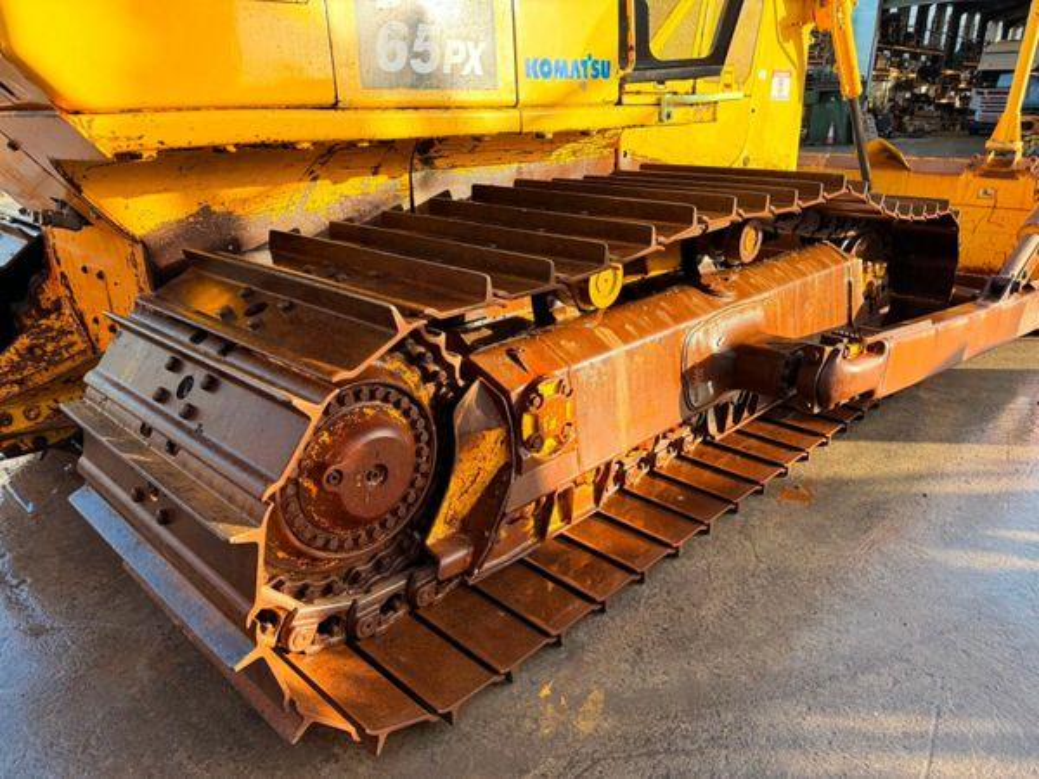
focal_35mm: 24
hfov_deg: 71.6
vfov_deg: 56.8
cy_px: 390
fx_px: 720
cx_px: 520
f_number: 1.78
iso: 100
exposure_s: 1/571
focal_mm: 6.76
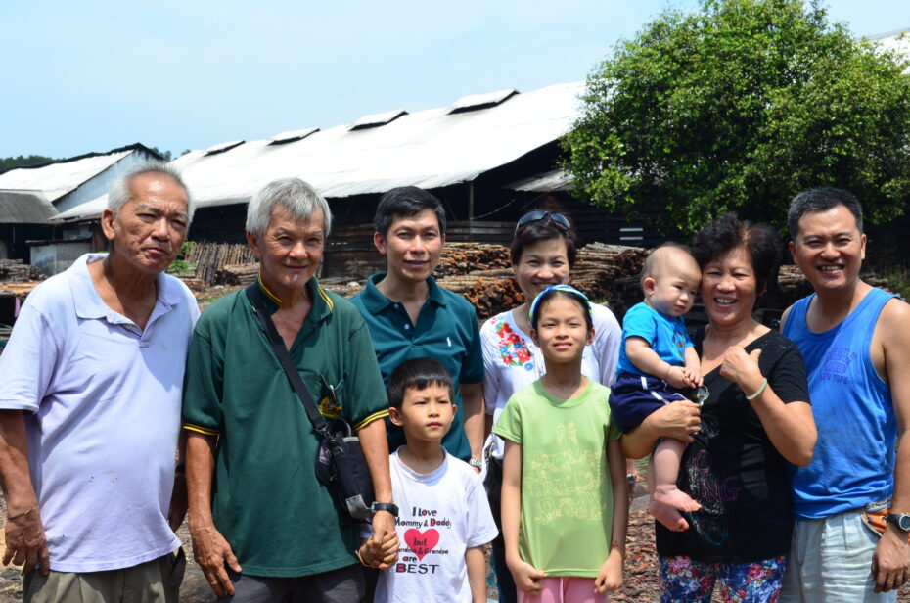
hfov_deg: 41.2
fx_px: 1211
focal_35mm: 48
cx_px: 455
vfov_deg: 28.0
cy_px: 302
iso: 500
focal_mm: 32
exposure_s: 1/400
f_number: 10
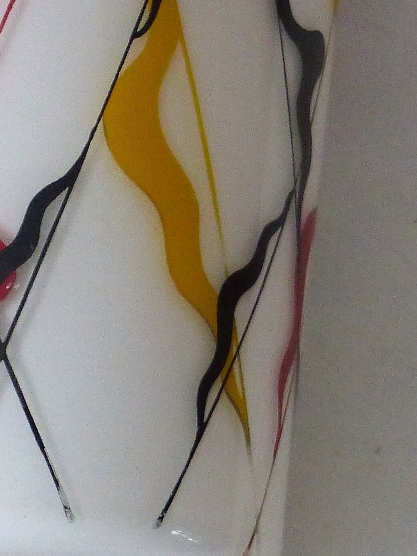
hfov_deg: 3.4
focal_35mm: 442
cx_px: 50
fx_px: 7102
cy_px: -33
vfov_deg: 4.5
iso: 400
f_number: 2.8
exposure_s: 1/20
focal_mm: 25.2
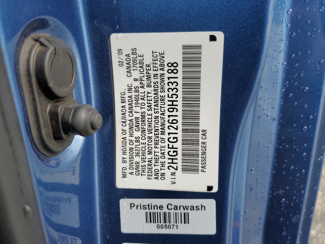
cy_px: 122
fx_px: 244
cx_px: 162
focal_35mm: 26
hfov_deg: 67.3
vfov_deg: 53.1
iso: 50
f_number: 1.5
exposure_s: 1/714
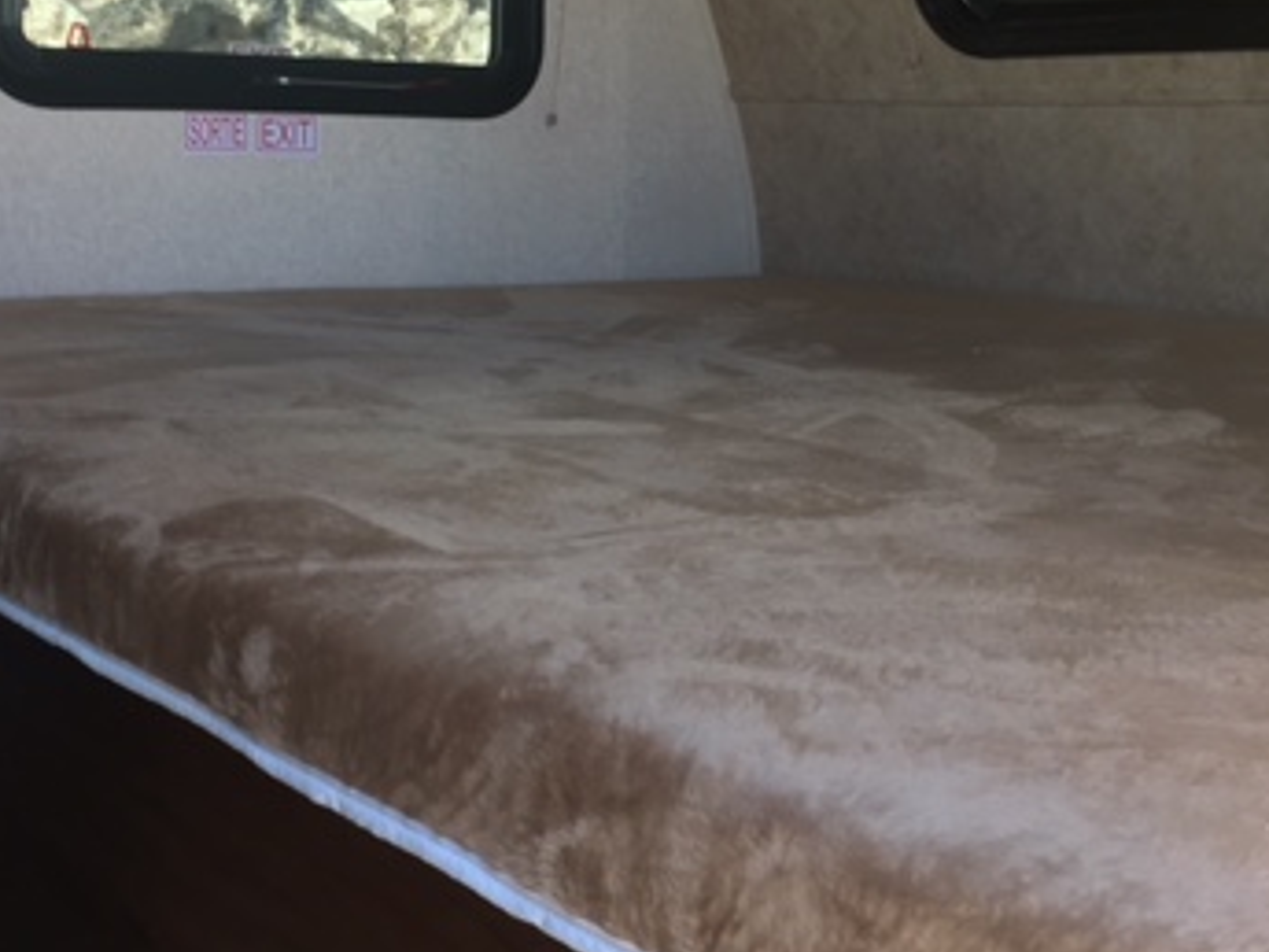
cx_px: 528
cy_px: 339
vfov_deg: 26.9
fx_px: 1980
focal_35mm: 54
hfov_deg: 35.5
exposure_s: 1/120
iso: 40
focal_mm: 4.15
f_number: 2.2
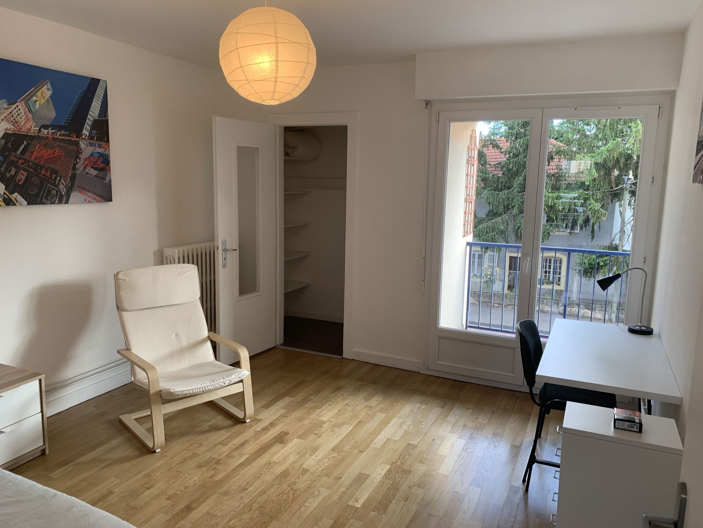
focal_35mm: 26
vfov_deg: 53.1
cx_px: 352
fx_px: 528
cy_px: 264
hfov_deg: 67.3
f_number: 1.8
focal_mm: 4.25
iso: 100
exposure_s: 1/98
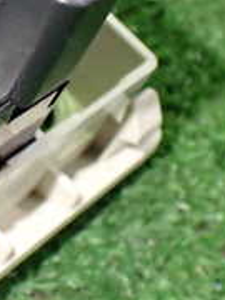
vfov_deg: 19.5
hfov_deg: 14.3
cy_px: 80
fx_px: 867
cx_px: -52
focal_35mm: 100
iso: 800
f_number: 2.3
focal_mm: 5.4
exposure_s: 1/80
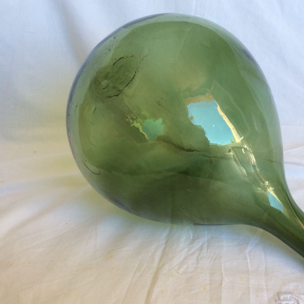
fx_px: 397
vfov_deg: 41.9
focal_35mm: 40
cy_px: 153
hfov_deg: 41.5
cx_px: 195
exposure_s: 1/129
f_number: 2.4
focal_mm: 3.3
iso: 32
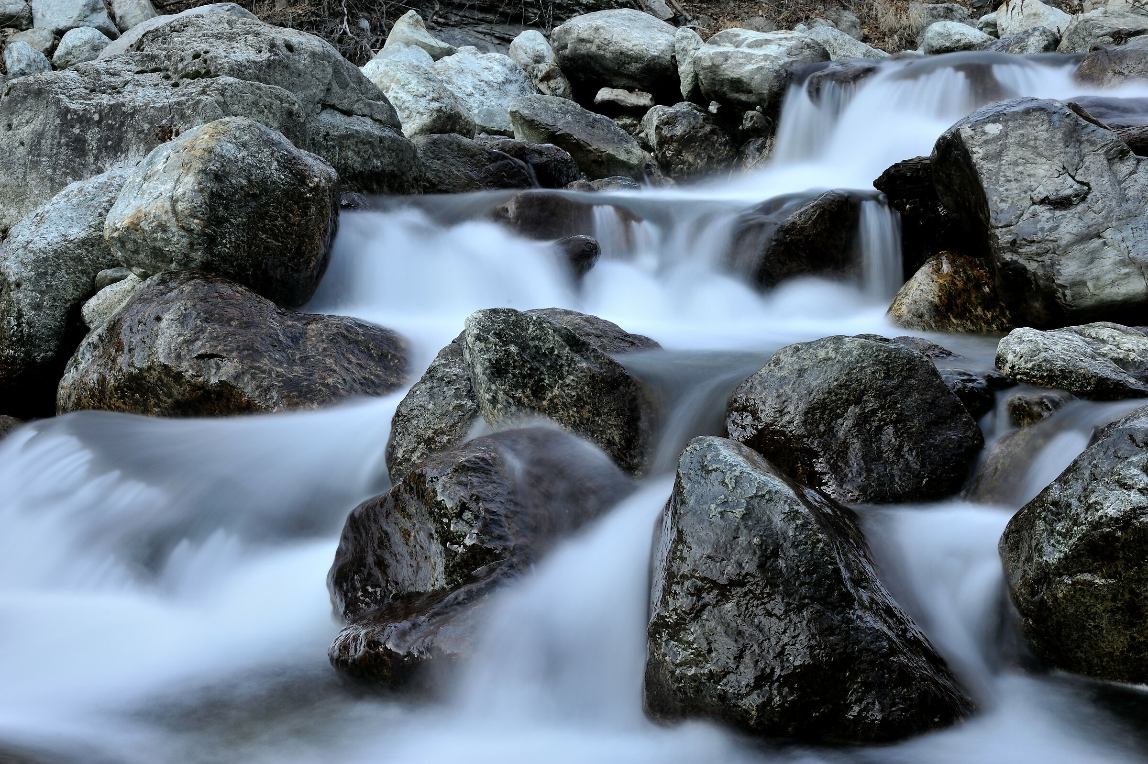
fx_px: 1593
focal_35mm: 50
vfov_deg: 27.0
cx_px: 574
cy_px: 382
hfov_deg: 39.6
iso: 200
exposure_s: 4
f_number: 16
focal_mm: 50
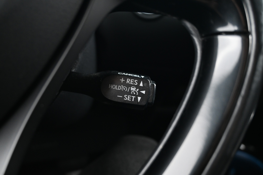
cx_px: 132
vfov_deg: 40.8
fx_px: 236
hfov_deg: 58.3
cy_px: 88
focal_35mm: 32
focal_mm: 21.5
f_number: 4
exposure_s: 1/2.5
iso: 1600
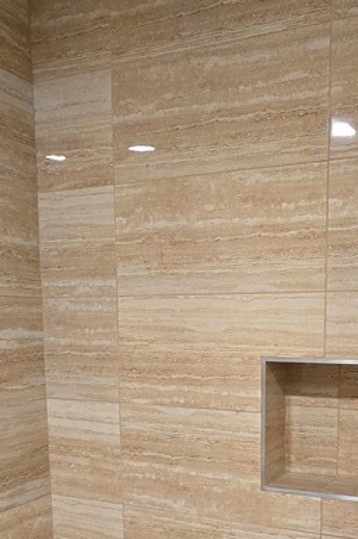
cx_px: 245
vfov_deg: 51.0
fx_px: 538
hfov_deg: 36.4
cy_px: 402
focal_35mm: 36
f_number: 2.2
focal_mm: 2.2
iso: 160
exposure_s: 1/60
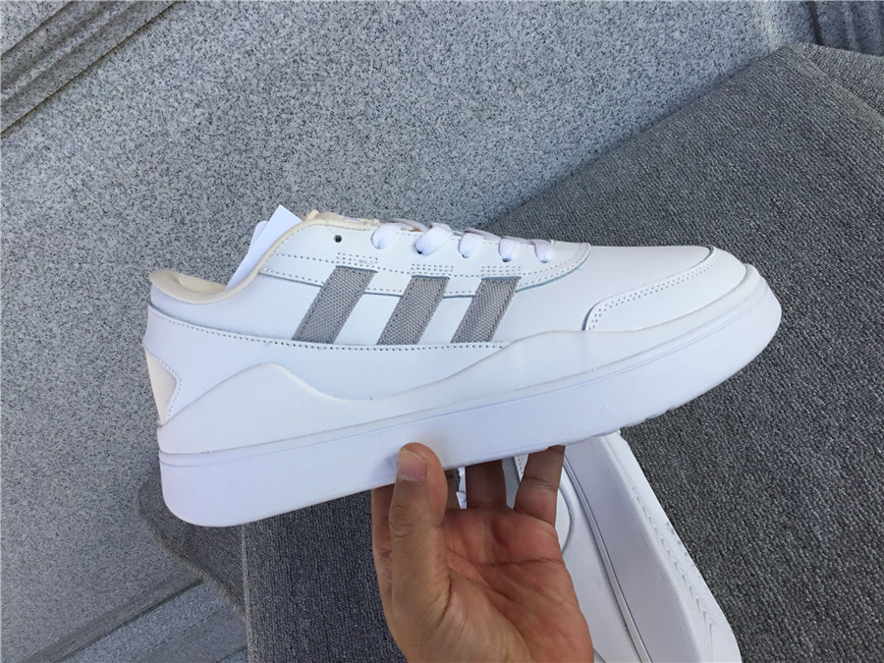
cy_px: 332
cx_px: 442
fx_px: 792
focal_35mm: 31
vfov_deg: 45.4
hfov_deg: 58.4
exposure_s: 1/317
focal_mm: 3.3
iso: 25
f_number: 2.4
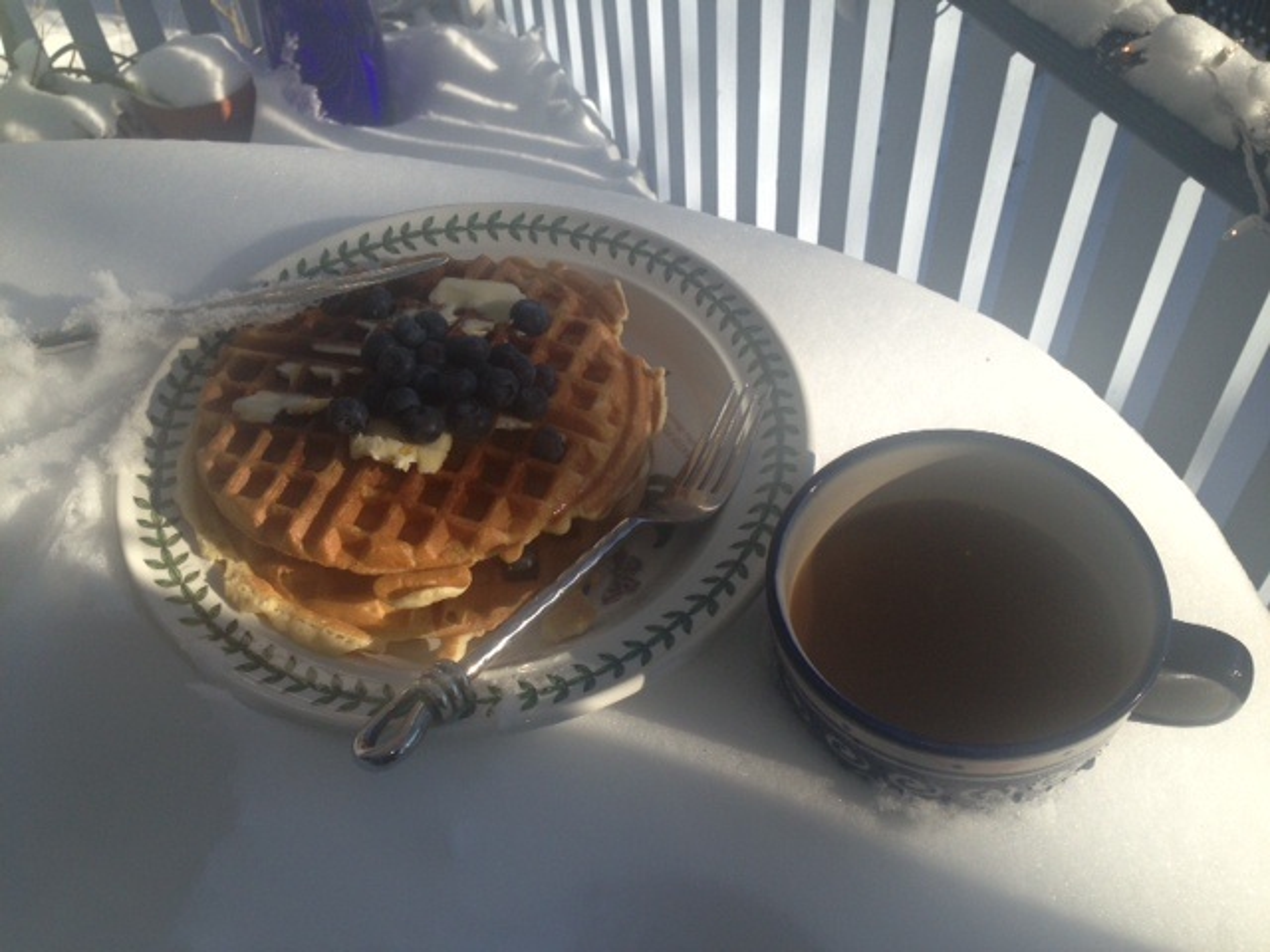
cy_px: 476
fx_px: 1211
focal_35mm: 33
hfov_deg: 55.4
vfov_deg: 42.9
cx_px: 635
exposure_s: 1/1323
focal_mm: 4.12
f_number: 2.4
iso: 64
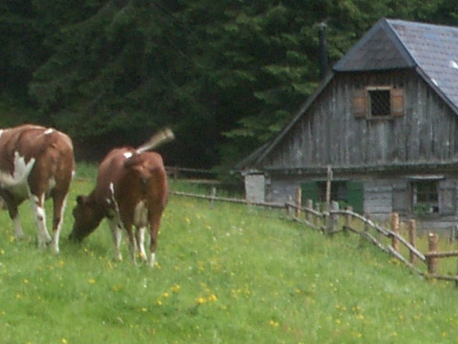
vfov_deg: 8.0
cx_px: 781
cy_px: 309
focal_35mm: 186
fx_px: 2461
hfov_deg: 10.1
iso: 50
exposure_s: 1/50
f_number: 7.1
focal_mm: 7.7
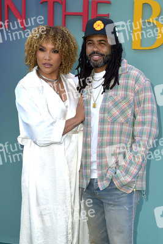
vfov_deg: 42.7
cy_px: 122
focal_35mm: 46
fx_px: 312
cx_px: 82
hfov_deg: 29.3
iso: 320
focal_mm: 46
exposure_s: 1/200
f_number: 6.3
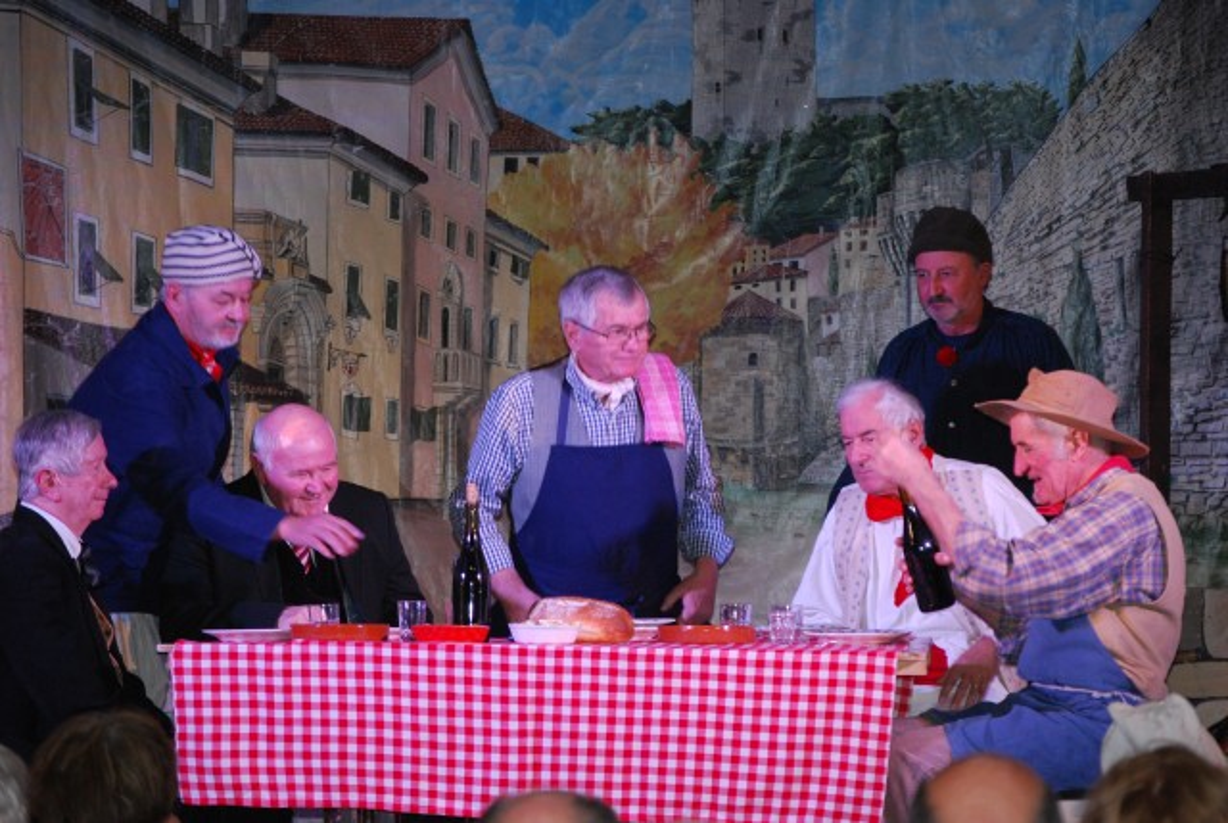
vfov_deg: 10.2
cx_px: 614
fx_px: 4612
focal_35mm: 135
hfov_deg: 15.2
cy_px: 412
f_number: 5
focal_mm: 90
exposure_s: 1/60
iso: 800
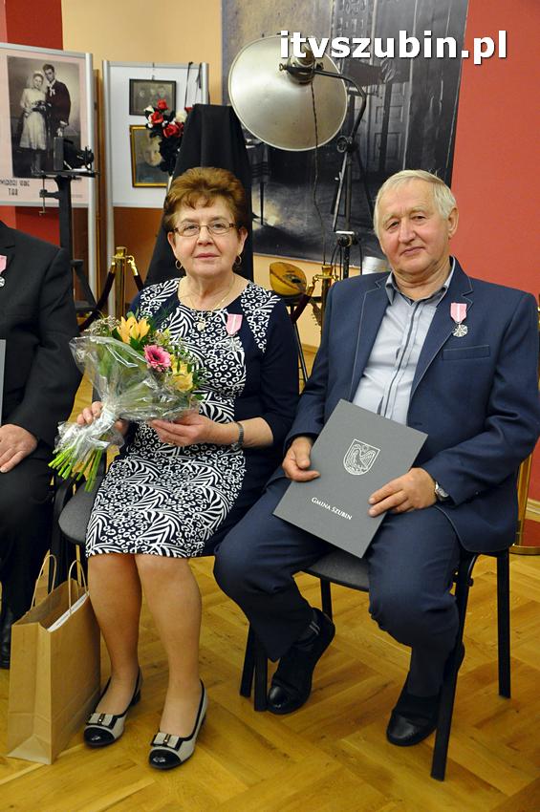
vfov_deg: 46.4
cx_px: 270
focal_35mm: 42
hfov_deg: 31.8
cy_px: 406
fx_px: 947
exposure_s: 1/80
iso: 2500
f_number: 5.6
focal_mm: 28
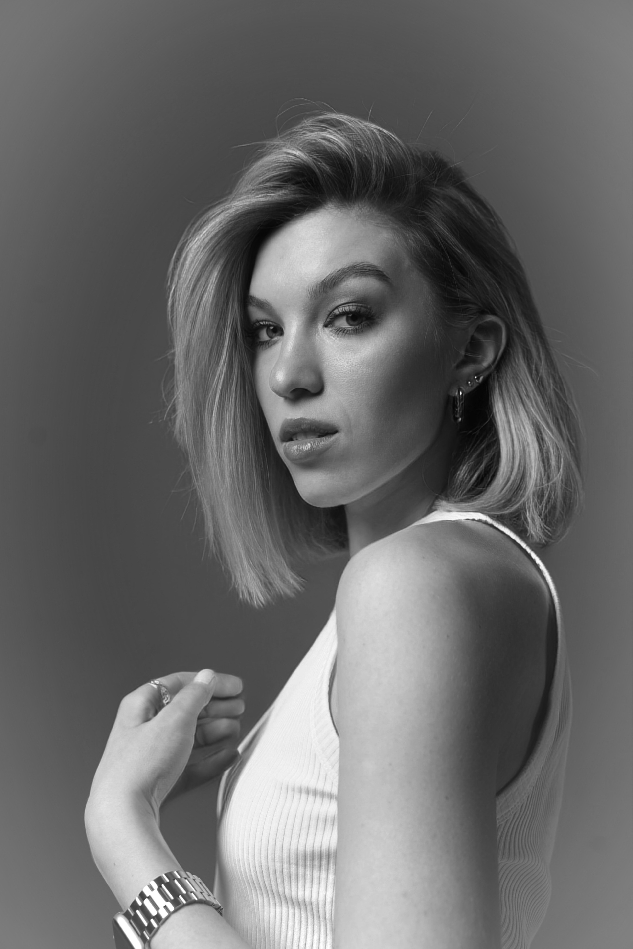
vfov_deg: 42.3
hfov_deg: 28.9
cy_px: 474
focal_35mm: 46
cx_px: 316
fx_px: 1226
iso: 100
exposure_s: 1/200
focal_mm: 46.5
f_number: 4.5
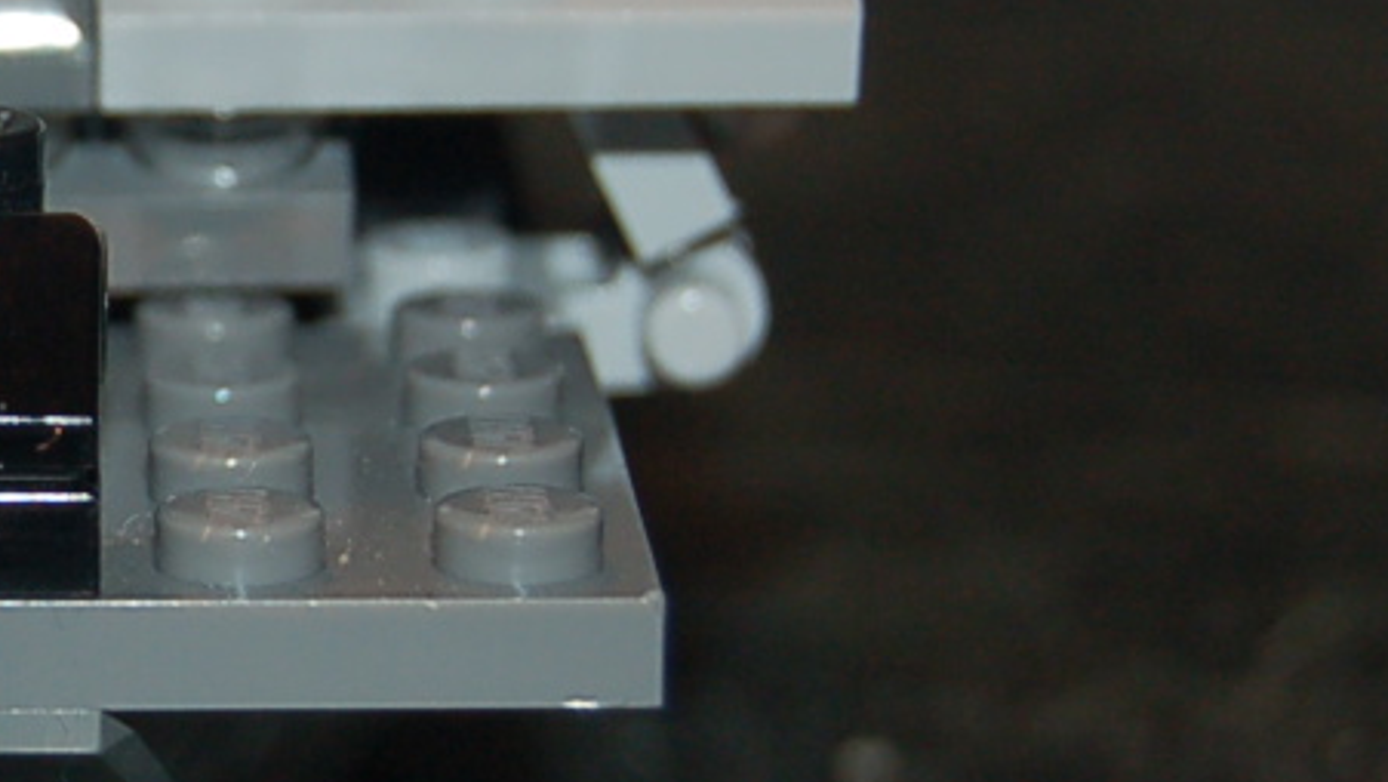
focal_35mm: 241
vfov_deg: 5.0
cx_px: -489
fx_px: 8872
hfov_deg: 8.8
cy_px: 570
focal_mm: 46
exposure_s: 1/60
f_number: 5.3
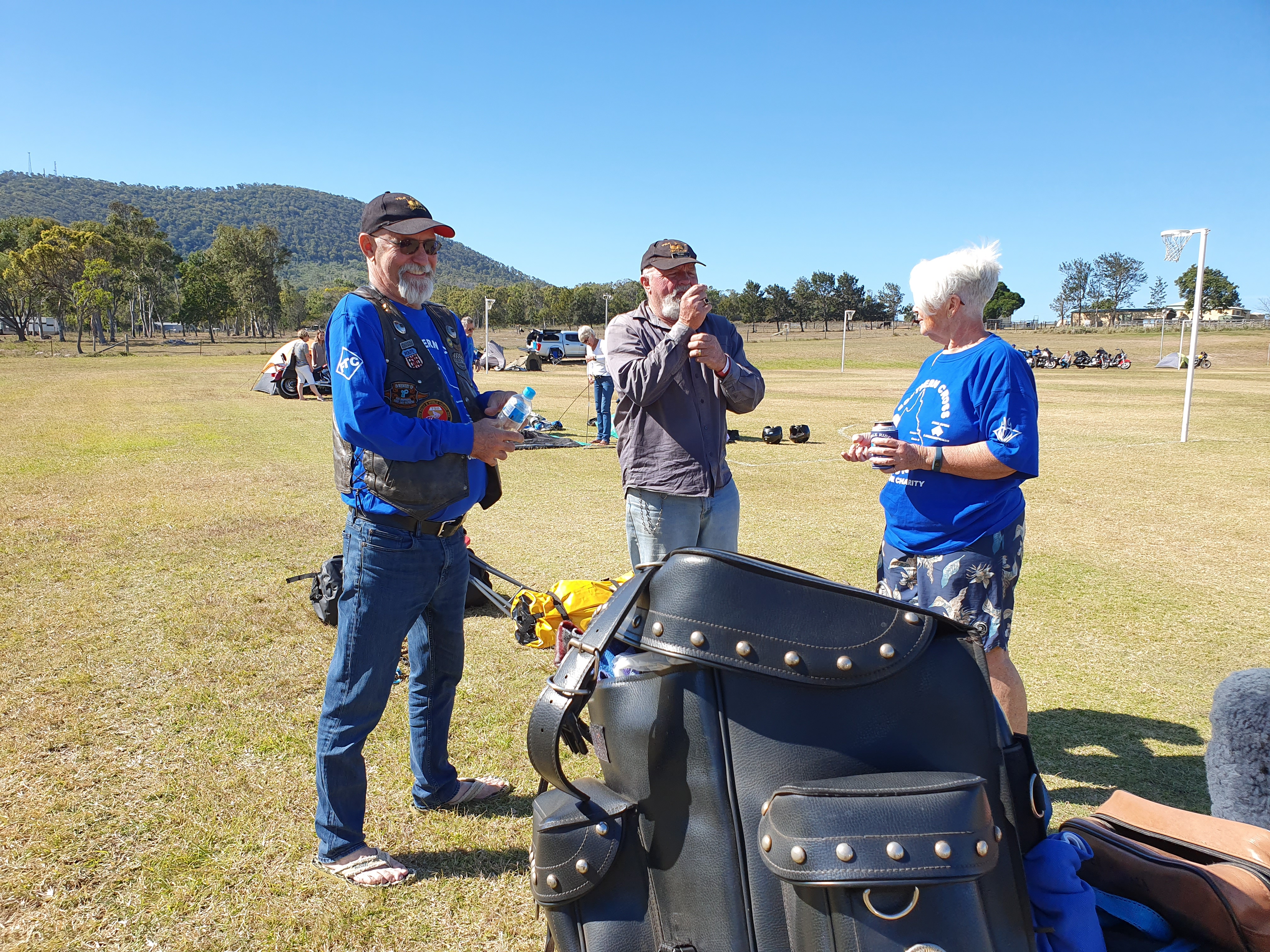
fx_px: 954
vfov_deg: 53.1
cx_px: 635
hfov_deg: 67.3
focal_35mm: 26
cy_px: 476
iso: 50
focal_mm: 4.32
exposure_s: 1/850
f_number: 2.4
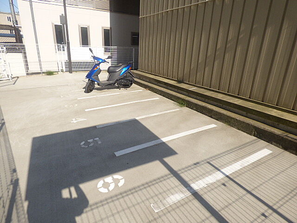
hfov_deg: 81.7
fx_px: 172
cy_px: 112
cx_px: 148
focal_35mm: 20
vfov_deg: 66.0
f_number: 2.8
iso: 100
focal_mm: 3.58
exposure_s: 1/1300
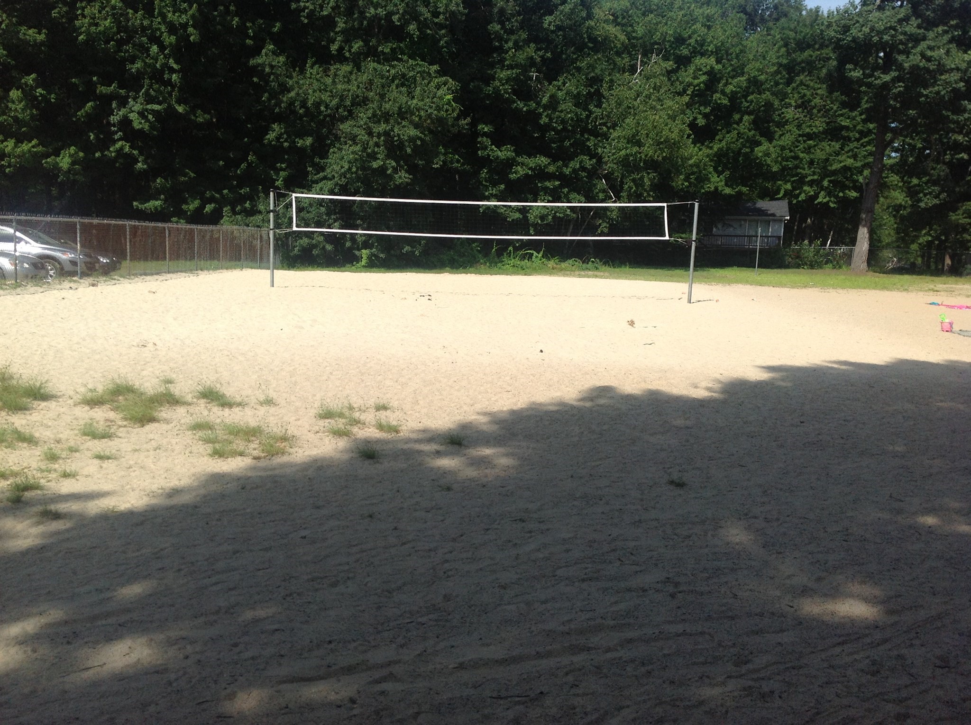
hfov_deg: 52.7
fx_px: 980
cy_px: 362
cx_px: 486
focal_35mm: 35
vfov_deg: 40.6
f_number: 2.4
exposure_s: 1/2326
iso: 64
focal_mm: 4.28
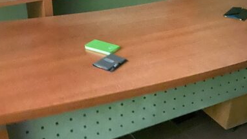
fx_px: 249
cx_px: 131
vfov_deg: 31.1
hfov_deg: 52.7
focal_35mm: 38
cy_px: 55
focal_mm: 4.25
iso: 1250
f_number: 1.8
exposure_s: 1/8
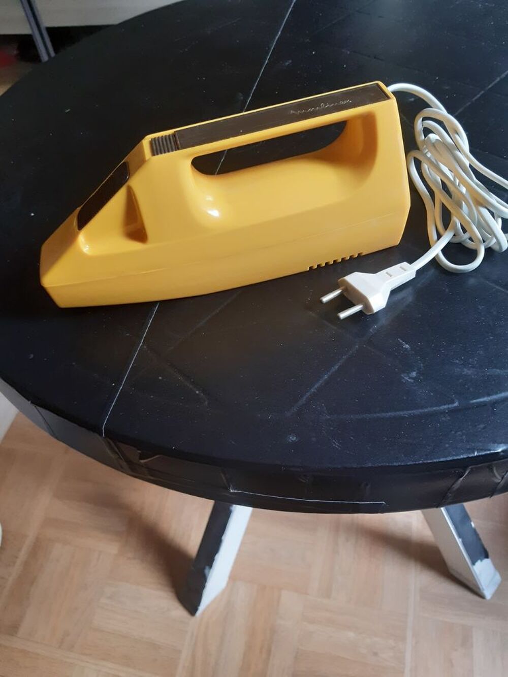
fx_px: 509
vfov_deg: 67.3
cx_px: 254
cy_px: 338
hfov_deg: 53.1
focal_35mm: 26
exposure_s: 1/50
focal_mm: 3.92
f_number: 1.7
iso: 320
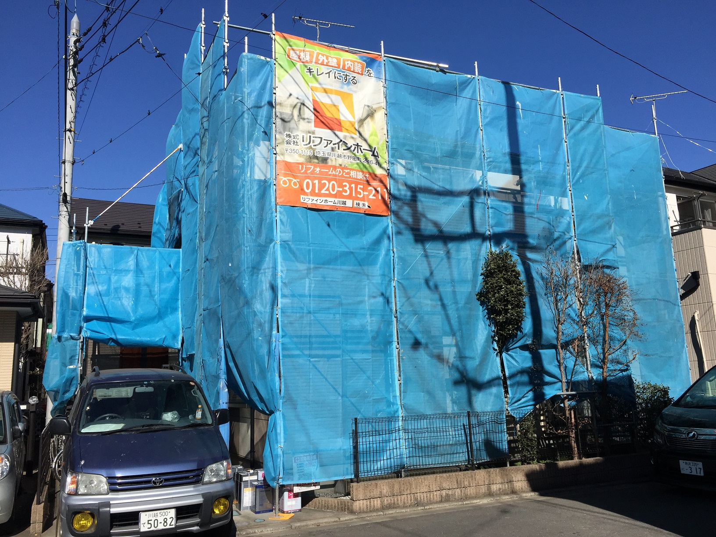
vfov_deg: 48.2
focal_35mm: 29
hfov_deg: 61.7
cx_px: 358
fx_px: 600
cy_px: 268
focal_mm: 4.15
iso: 32
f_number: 2.2
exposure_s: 1/2825
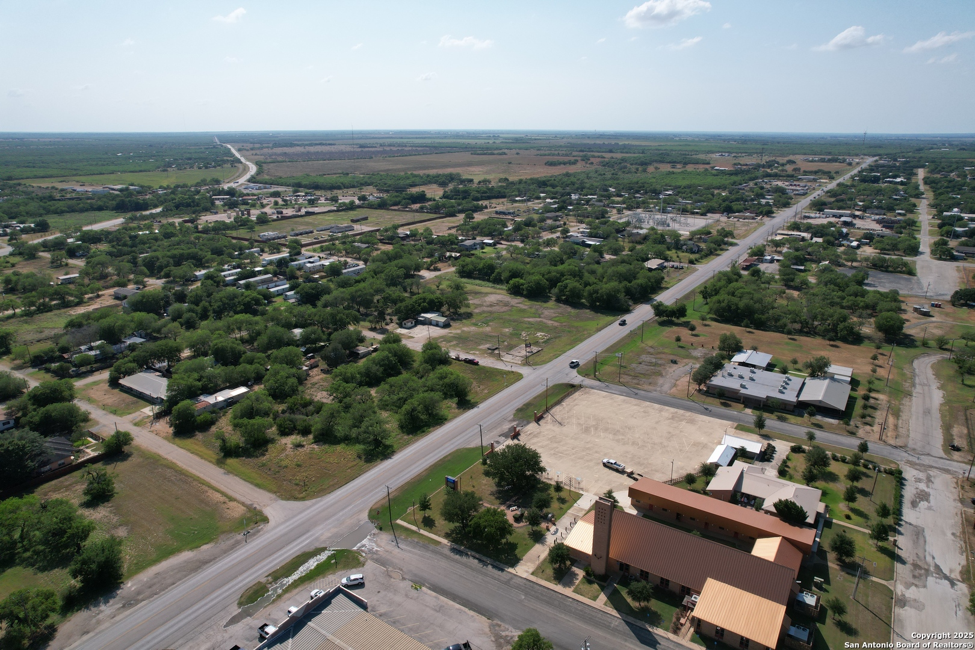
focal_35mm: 22
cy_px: 325
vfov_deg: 57.2
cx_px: 488
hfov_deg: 78.6
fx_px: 596
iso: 140
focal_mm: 8.38
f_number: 2.8
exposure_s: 1/4000
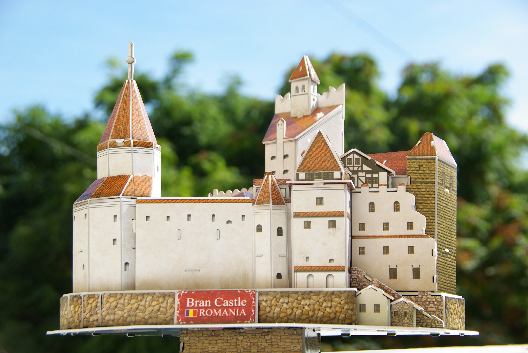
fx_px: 1211
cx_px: 264
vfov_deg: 16.6
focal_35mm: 82
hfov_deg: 24.6
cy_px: 176
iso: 100
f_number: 8
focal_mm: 55
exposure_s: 1/180
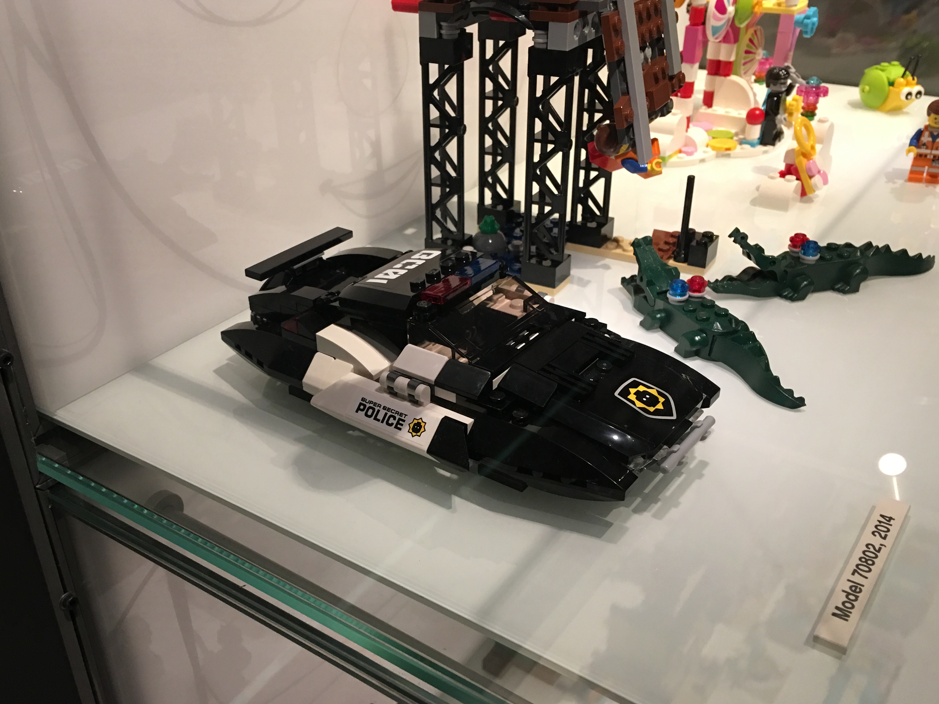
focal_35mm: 34
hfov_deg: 53.9
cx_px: 431
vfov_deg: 41.8
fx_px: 922
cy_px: 376
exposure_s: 1/17
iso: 80
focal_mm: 4.15
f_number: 2.2
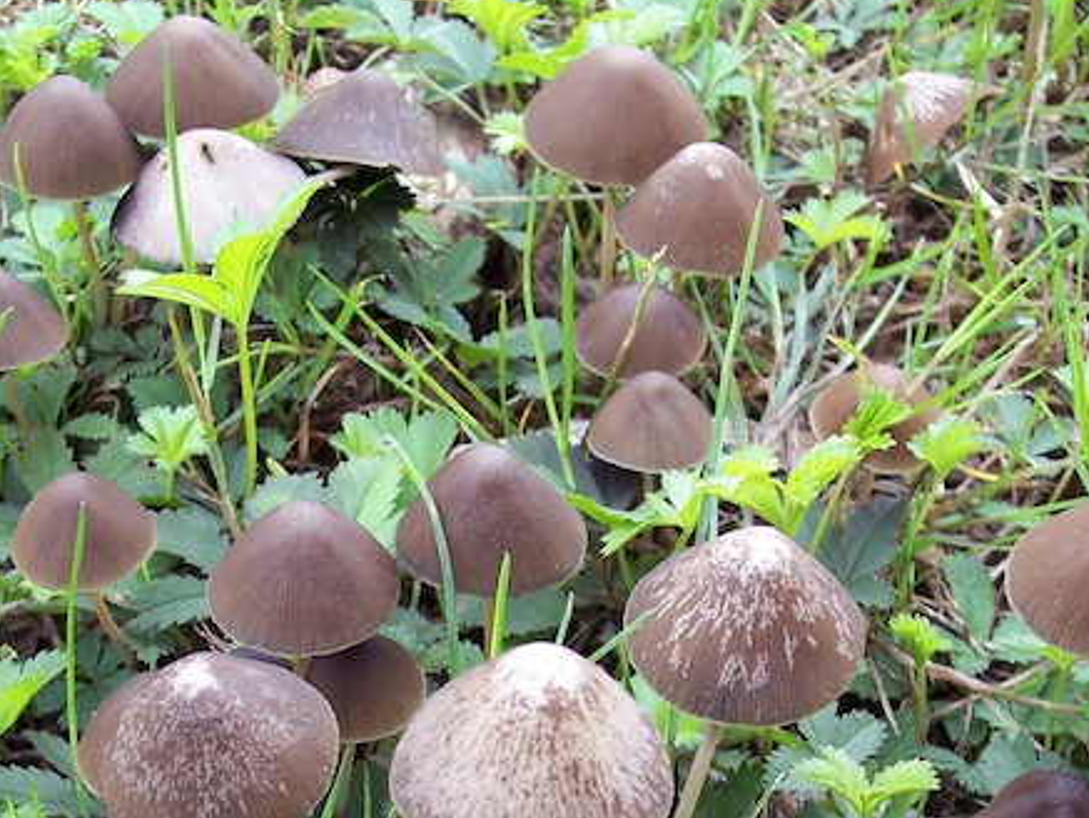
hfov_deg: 28.9
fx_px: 2108
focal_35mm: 67
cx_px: 414
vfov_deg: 21.7
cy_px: 645
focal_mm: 8
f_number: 3.4
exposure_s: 1/125
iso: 100
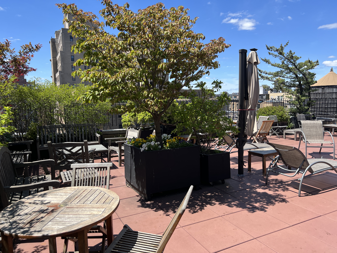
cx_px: 168
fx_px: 253
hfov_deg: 67.3
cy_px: 126
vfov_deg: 53.1
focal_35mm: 26
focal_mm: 5.7
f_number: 1.5
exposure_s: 1/2513
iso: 50
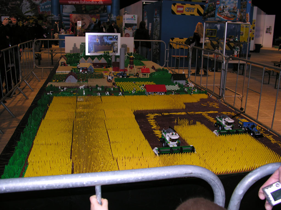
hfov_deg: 52.6
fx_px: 284
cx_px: 140
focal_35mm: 35
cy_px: 105
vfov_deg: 40.7
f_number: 2.8
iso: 50
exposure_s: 1/60.1
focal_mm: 8.9
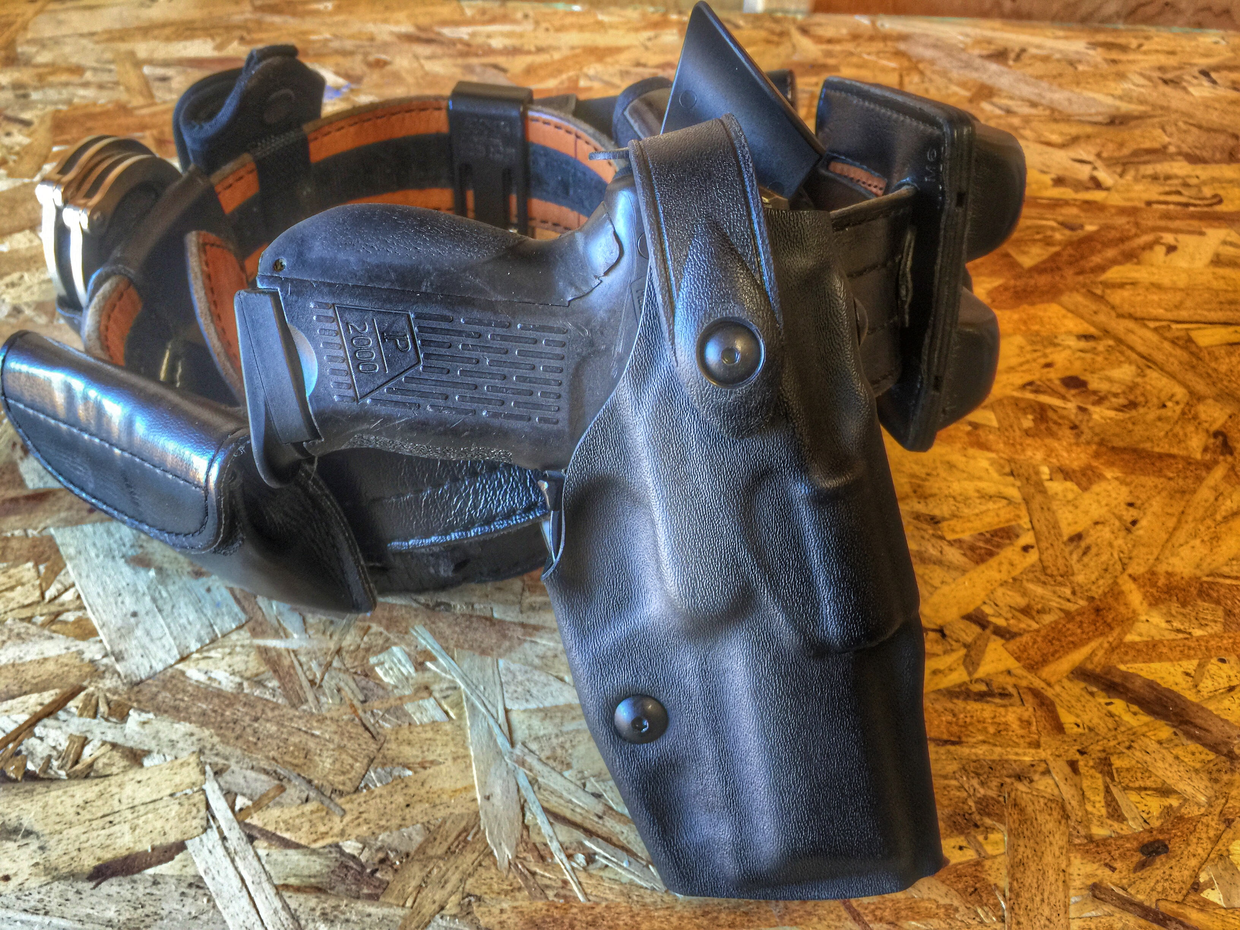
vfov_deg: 48.2
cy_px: 465
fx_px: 1039
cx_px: 620
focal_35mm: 29
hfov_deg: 61.7
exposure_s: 1/15
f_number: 2.2
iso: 40
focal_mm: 4.15
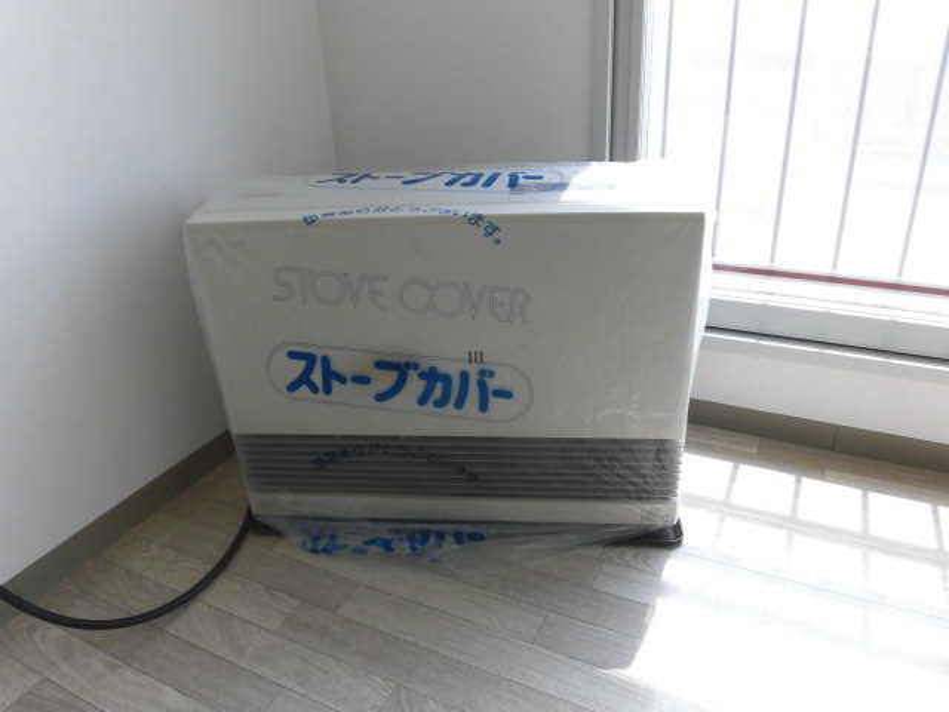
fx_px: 658
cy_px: 356
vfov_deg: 56.8
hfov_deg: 71.6
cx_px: 474
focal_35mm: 24
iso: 100
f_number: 3.1
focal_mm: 4.3
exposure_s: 1/160
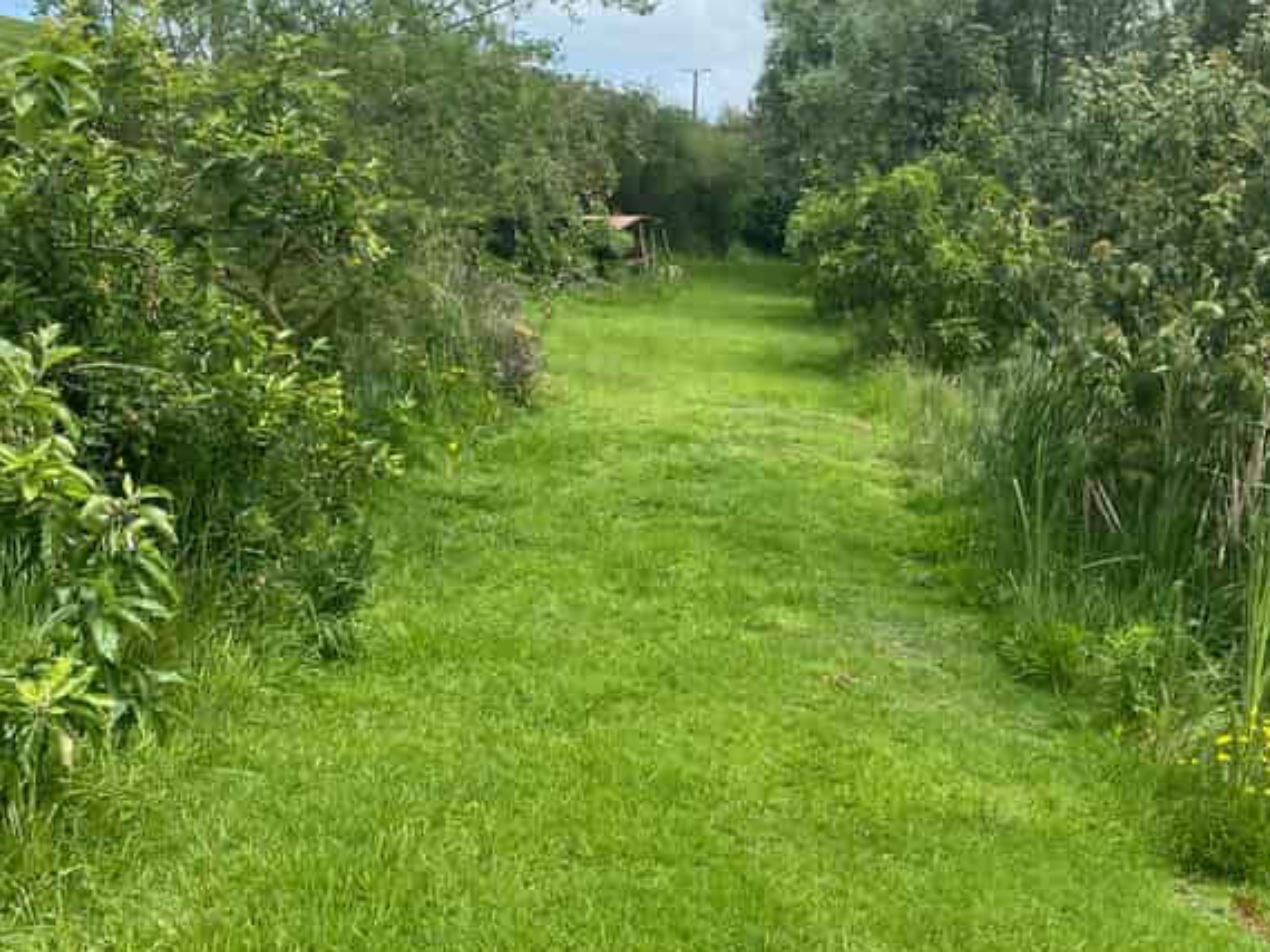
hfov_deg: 59.9
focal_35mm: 30
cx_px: 677
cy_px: 458
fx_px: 1100
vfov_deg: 46.8
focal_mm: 4.25
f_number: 1.8
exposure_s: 1/2890
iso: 32
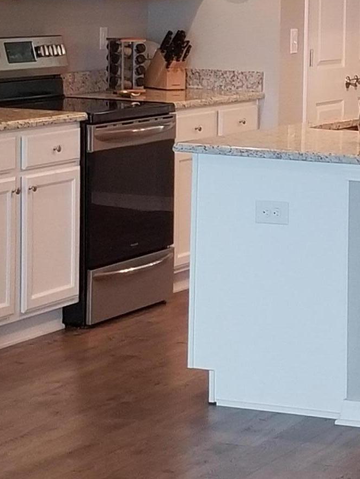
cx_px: 351
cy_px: 180
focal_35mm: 59
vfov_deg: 32.5
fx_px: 818
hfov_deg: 23.9
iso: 160
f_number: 1.7
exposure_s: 1/40
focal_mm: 4.25
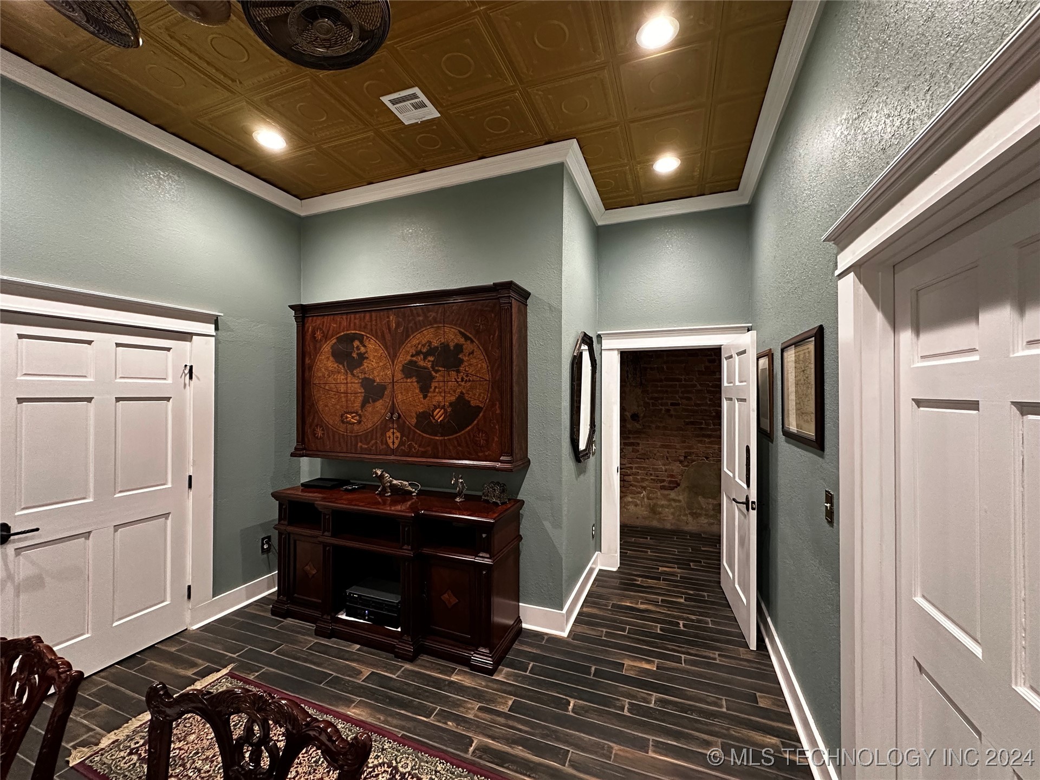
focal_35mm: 14
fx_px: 421
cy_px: 390
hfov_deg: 102.1
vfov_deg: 85.7
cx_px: 520
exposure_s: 1/60
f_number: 2.2
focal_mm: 2.22
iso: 640
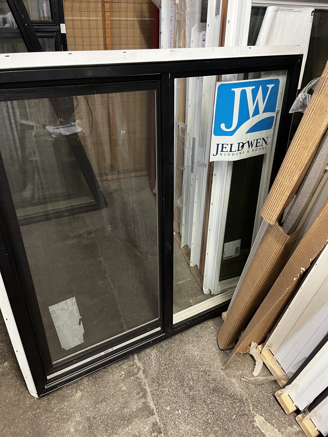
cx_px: 164
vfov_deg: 67.3
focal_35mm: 26
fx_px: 328
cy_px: 218
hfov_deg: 53.1
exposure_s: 1/43
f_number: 1.6
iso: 320
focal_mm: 5.1
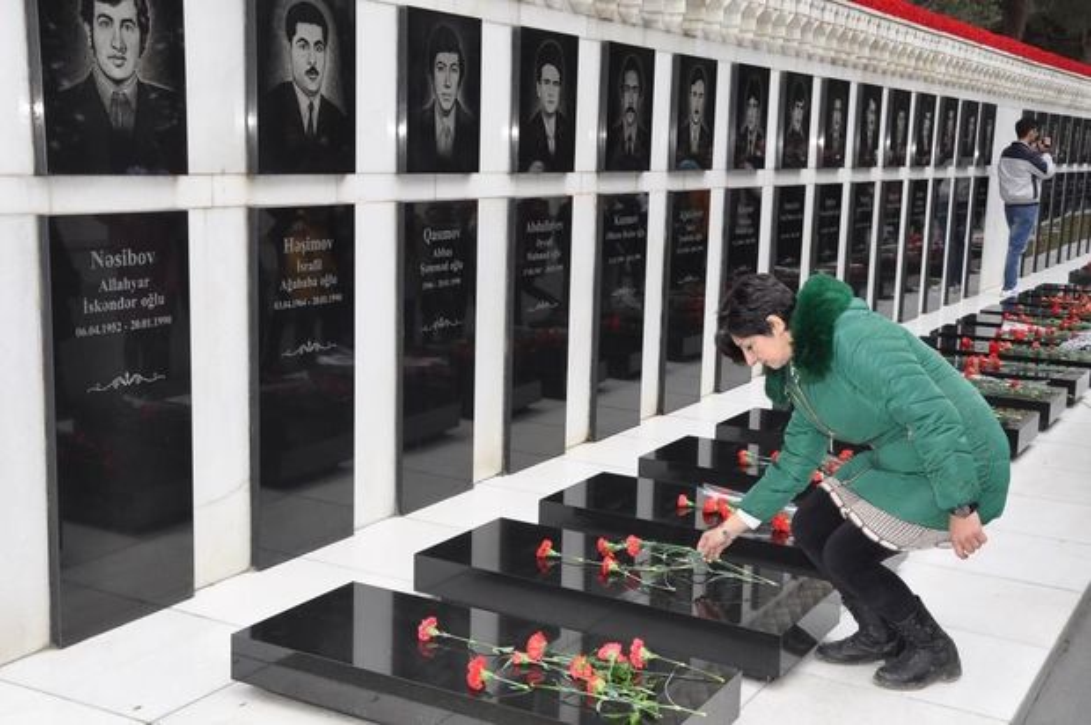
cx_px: 546
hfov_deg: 43.6
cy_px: 362
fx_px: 1362
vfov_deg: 29.8
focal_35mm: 45
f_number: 6.3
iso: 640
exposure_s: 1/125
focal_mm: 30
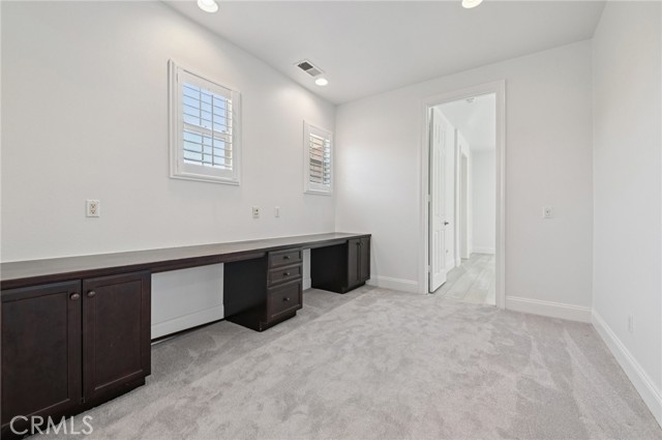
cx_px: 331
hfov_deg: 104.3
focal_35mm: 14
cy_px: 220
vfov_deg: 81.1
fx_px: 257
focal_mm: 14
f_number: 8
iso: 250
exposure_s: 1/8
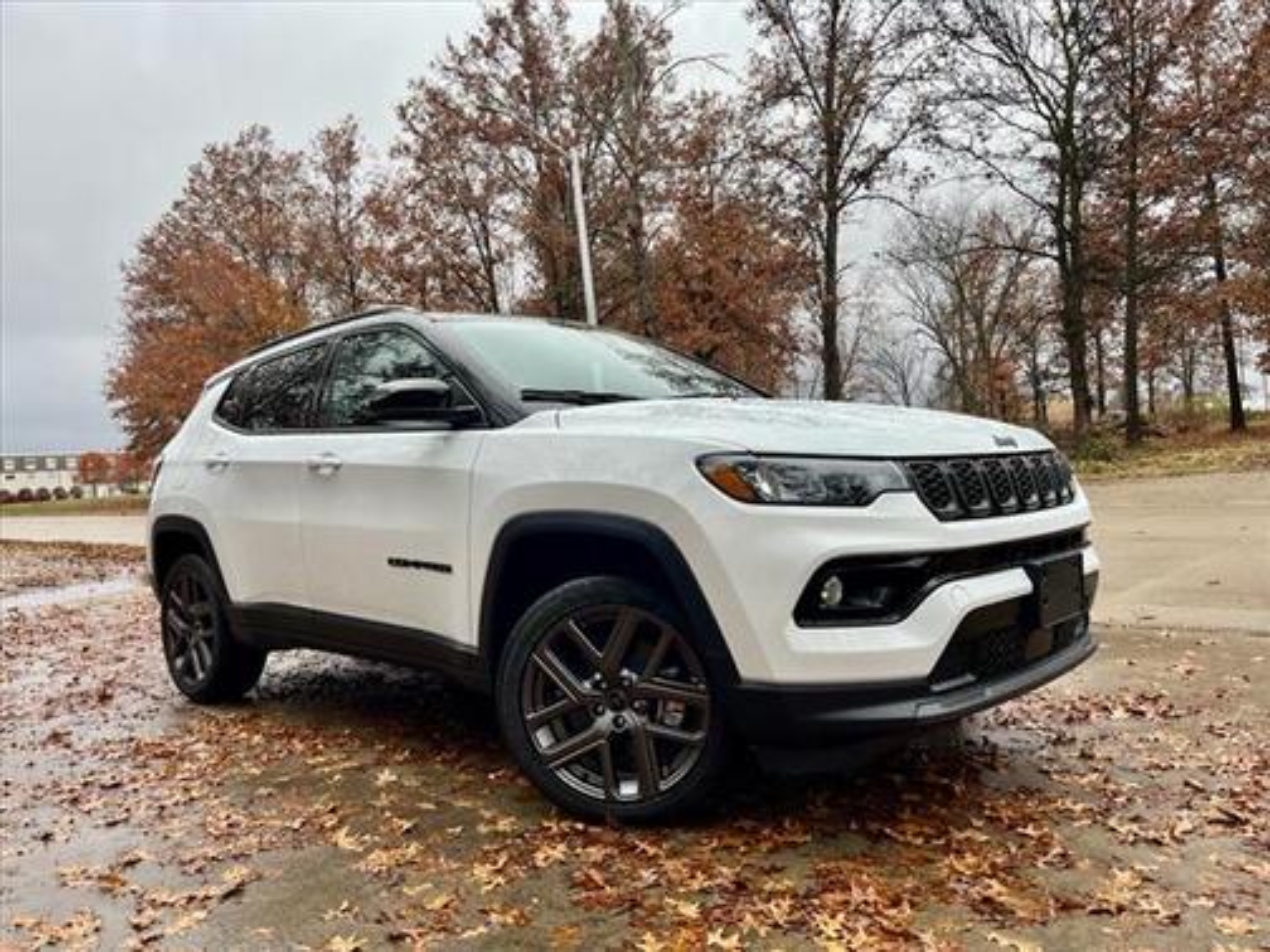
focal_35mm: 26
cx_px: 635
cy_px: 476
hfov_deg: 67.3
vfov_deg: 53.1
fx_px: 954
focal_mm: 5.1
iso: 50
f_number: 1.6
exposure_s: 1/756
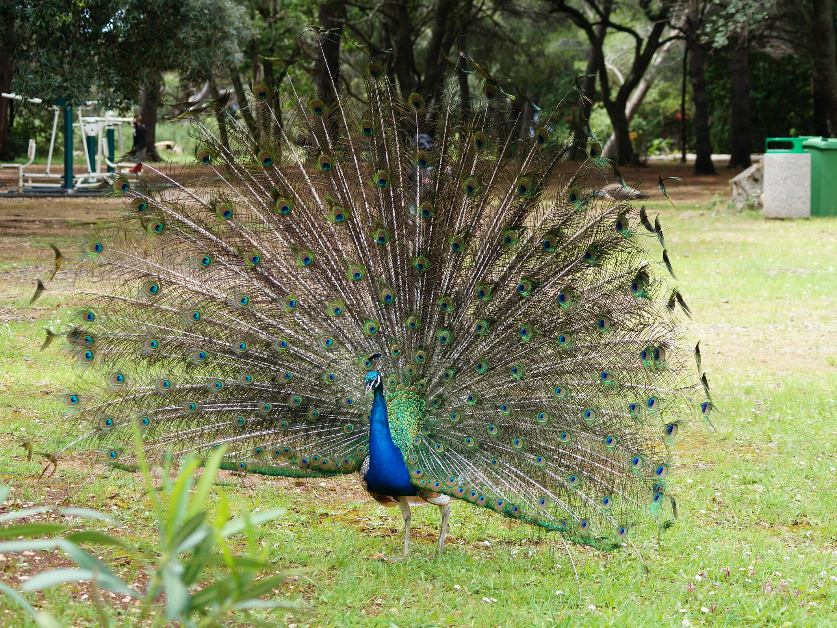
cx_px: 419
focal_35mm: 90
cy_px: 314
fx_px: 2165
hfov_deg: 21.9
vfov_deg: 16.5
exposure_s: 1/125
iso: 100
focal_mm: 55
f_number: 5.6
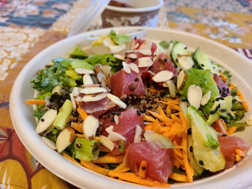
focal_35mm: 26
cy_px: 94
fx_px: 189
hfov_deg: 67.3
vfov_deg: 53.1
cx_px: 126
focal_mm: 5.4
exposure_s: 1/39
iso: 500
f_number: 1.8
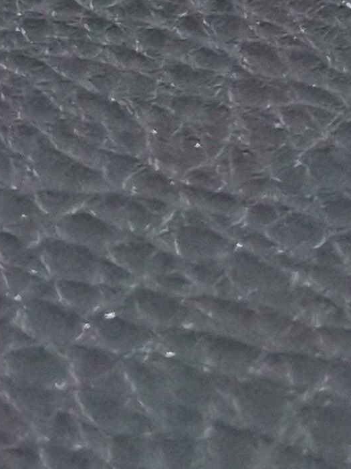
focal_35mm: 177
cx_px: 54
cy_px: -623
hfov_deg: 8.4
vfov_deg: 9.9
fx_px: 2395
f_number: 2.4
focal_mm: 4.75
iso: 640
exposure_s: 1/25
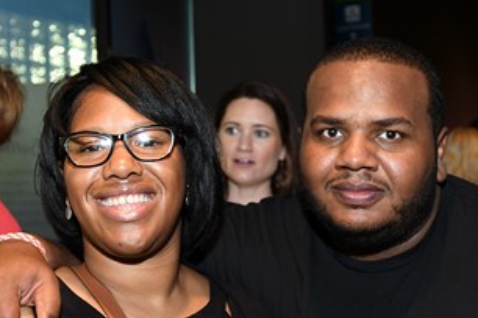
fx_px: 929
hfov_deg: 28.8
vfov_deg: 19.4
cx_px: 266
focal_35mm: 70
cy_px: 193
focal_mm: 26
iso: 800
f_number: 3.5
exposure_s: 1/125
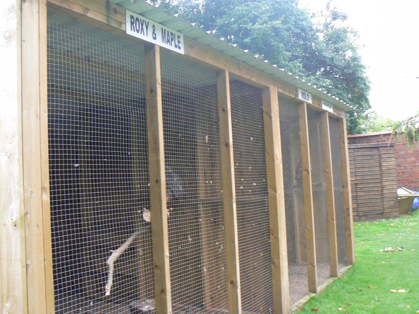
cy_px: 157
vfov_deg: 39.7
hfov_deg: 51.4
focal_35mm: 36
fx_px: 436
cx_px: 210
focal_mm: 6
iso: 80
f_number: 4
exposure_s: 1/50
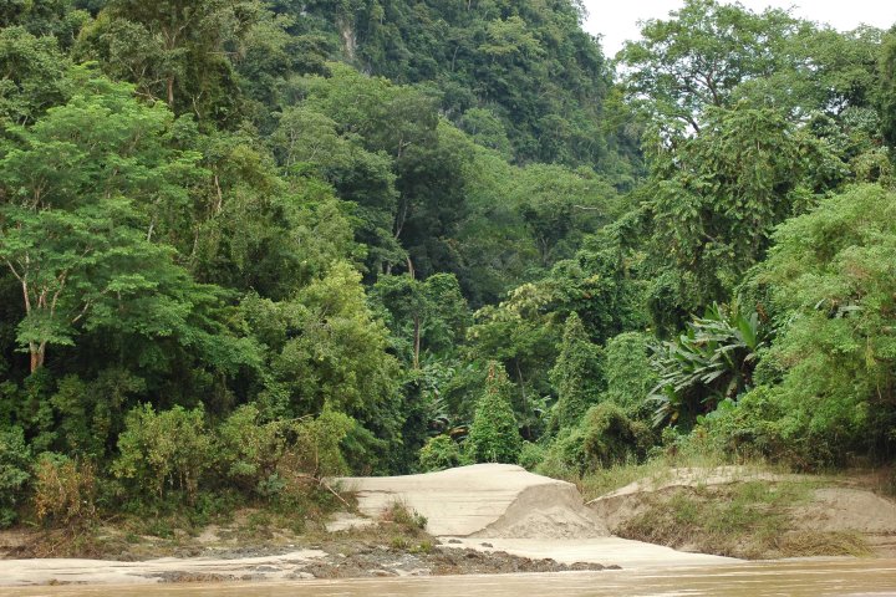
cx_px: 448
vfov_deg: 11.7
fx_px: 2912
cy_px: 298
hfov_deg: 17.5
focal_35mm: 117
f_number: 5
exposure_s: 1/160
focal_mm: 78
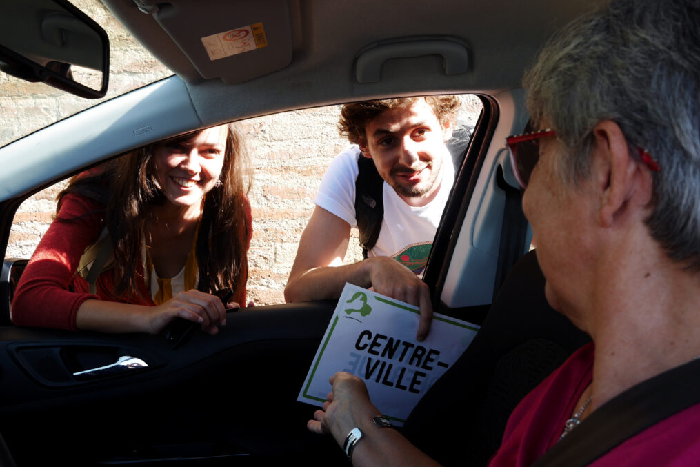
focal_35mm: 42
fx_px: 817
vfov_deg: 31.9
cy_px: 213
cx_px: 348
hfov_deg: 46.4
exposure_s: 1/60
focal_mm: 20
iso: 200
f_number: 7.1
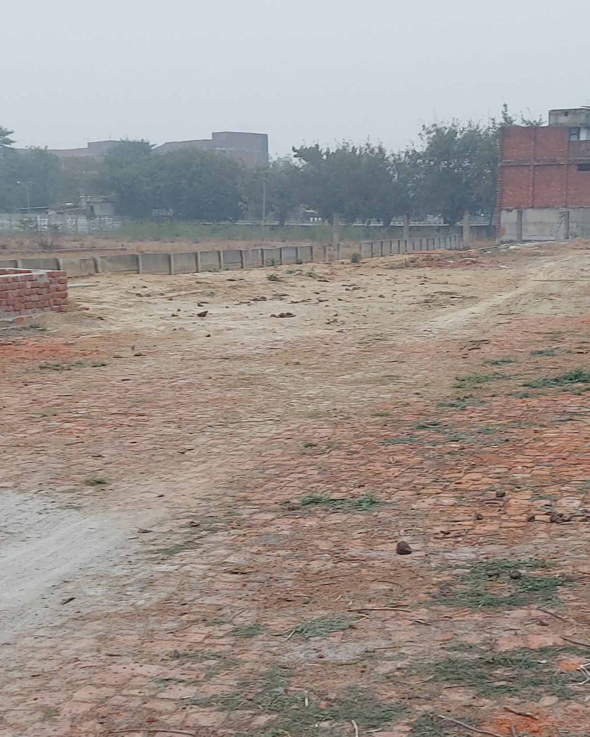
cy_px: 562
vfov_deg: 28.7
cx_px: 422
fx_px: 1419
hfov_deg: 23.3
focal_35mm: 65
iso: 64
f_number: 1.8
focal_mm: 5.23
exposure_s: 1/60
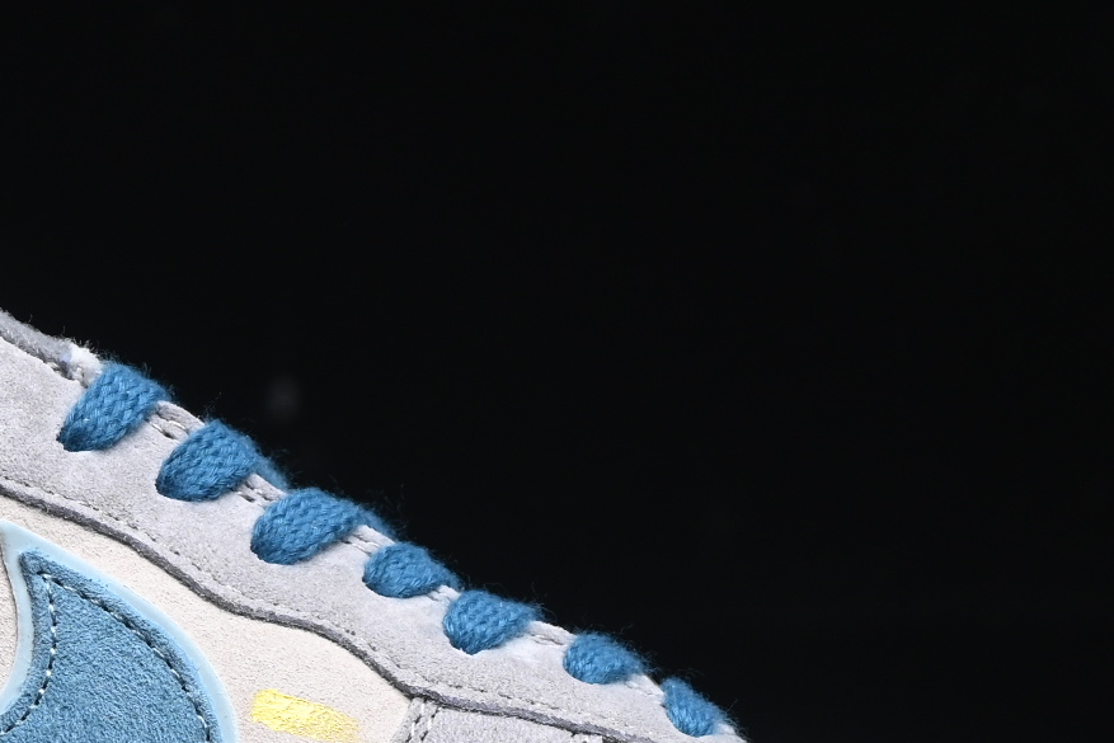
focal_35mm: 238
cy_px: 591
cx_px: 165
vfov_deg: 5.8
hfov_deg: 8.6
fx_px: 7365
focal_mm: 50
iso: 160
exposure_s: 1/60
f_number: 6.3
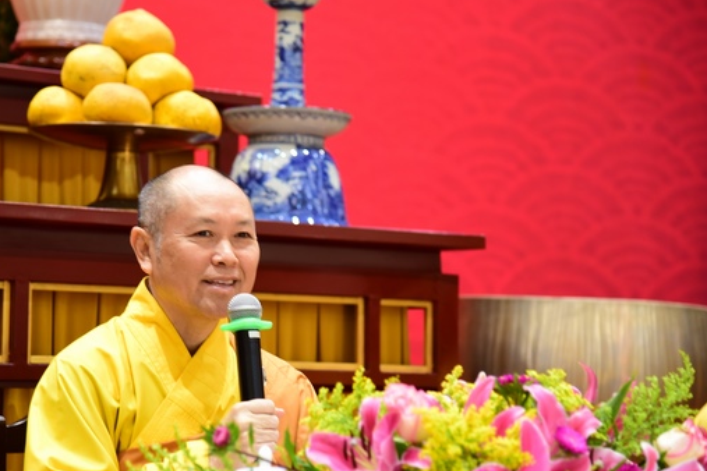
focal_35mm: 118
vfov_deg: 11.6
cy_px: 231
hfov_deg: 17.3
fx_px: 2317
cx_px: 293
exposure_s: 1/40
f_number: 4
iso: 1000
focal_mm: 92
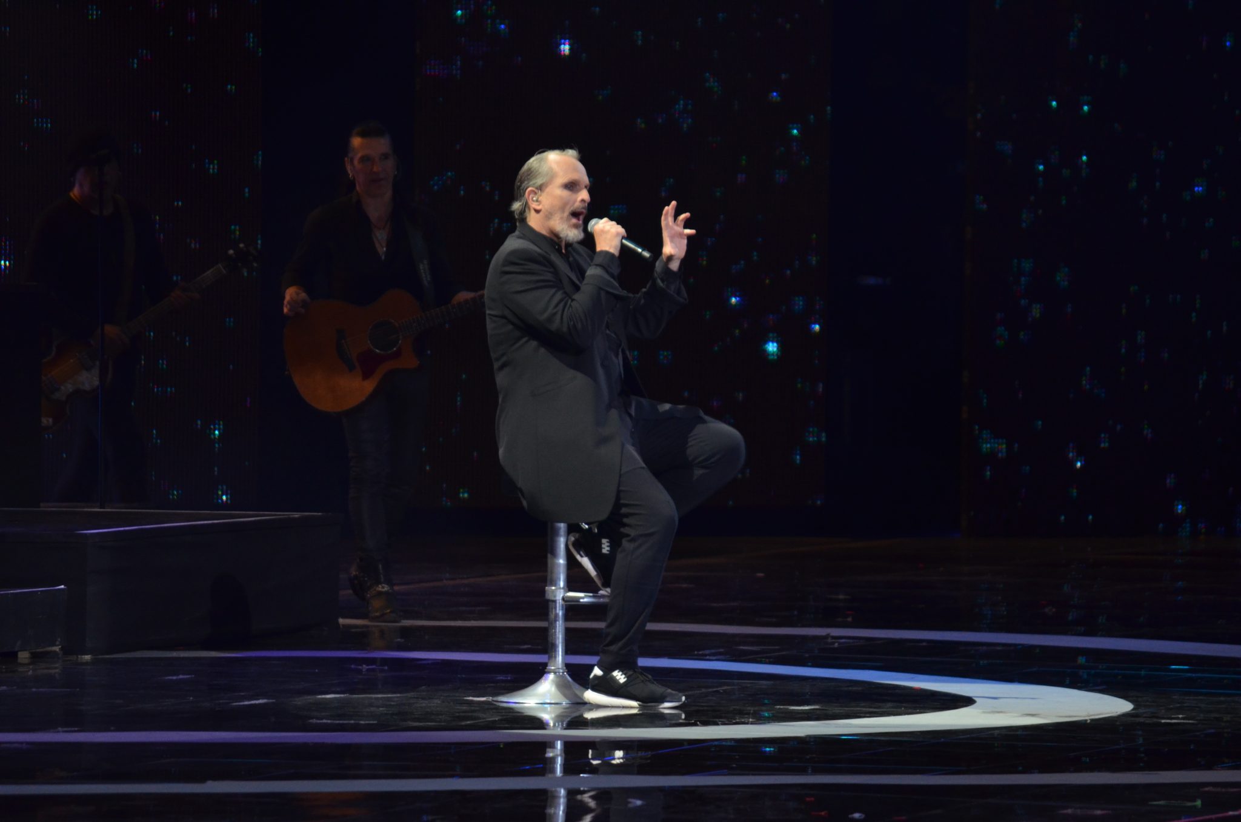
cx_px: 620
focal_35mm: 300
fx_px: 10319
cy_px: 411
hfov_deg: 6.9
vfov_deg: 4.6
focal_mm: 200
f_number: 5.6
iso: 1000
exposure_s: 1/125
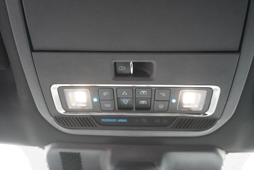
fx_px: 233
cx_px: 127
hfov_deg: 57.2
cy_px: 85
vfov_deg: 40.0
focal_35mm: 33
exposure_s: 1/60
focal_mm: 22
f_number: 4
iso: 1250
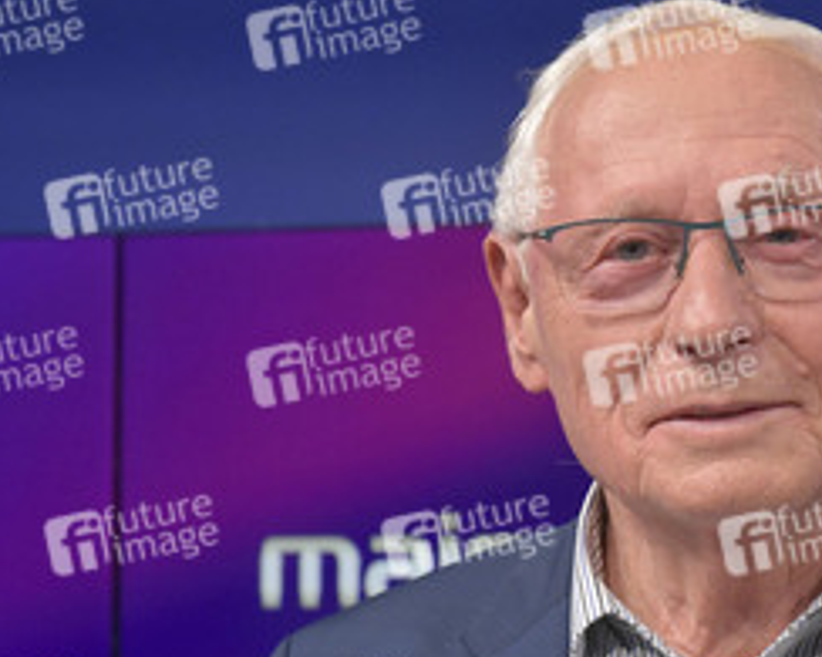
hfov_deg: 19.5
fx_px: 2359
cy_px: 451
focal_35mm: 97
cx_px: 716
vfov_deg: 15.8
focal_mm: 56
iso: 2000
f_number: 7.1
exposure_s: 1/200
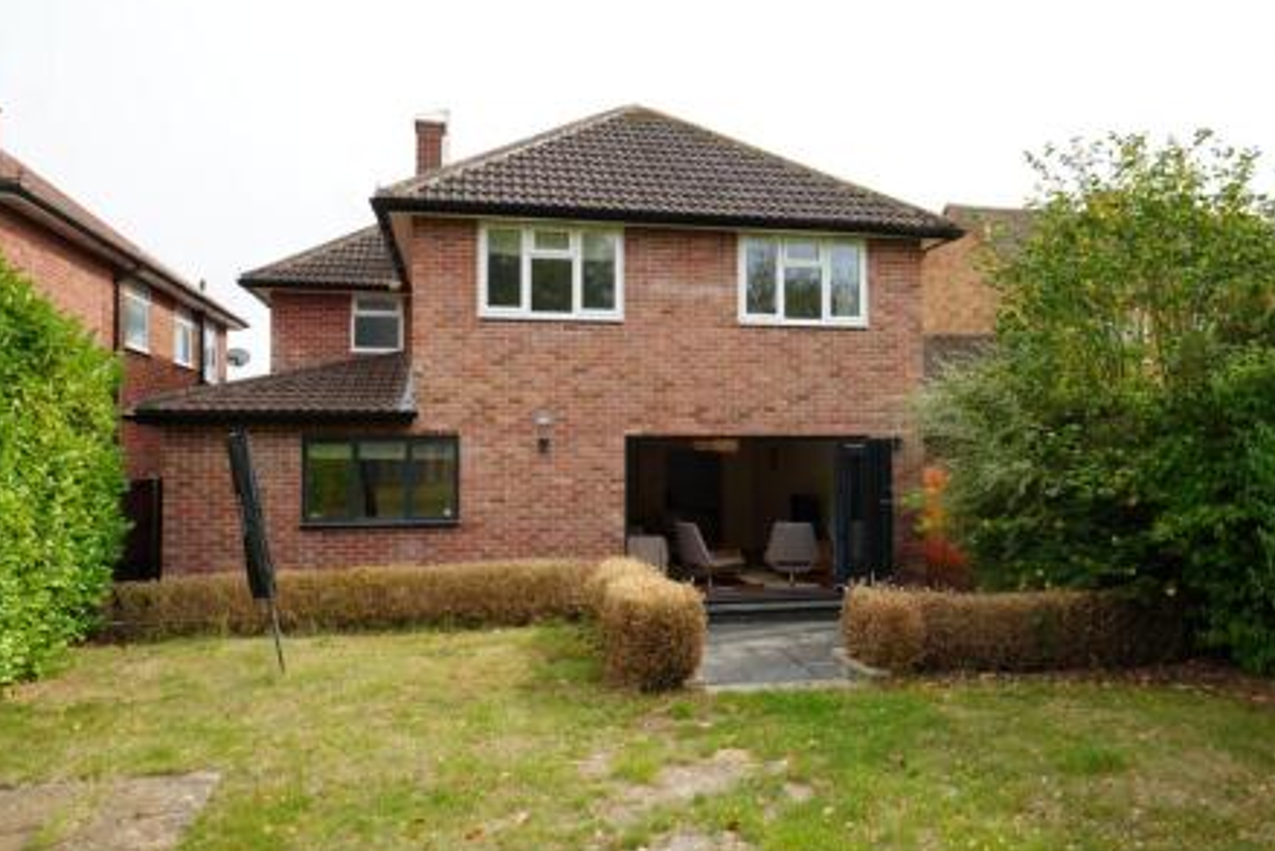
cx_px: 665
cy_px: 420
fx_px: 921
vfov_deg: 49.6
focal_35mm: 26
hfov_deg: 69.3
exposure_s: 1/160
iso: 100
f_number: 5.6
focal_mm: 16
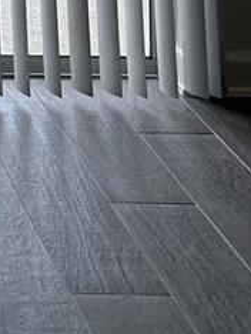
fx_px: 1187
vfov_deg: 12.9
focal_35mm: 123
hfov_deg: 10.8
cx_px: -285
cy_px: -427
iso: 80
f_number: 1.78
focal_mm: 6.86
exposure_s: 1/734
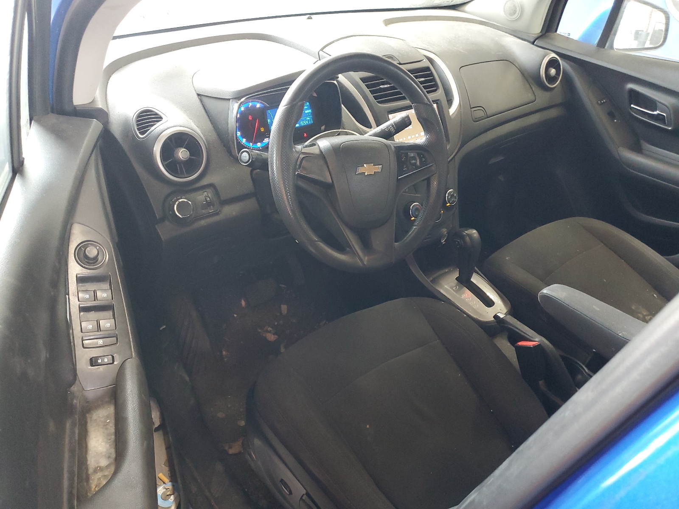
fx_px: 510
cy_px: 254
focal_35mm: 26
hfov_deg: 67.3
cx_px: 340
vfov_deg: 53.1
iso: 284
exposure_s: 1/60.2
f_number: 1.5
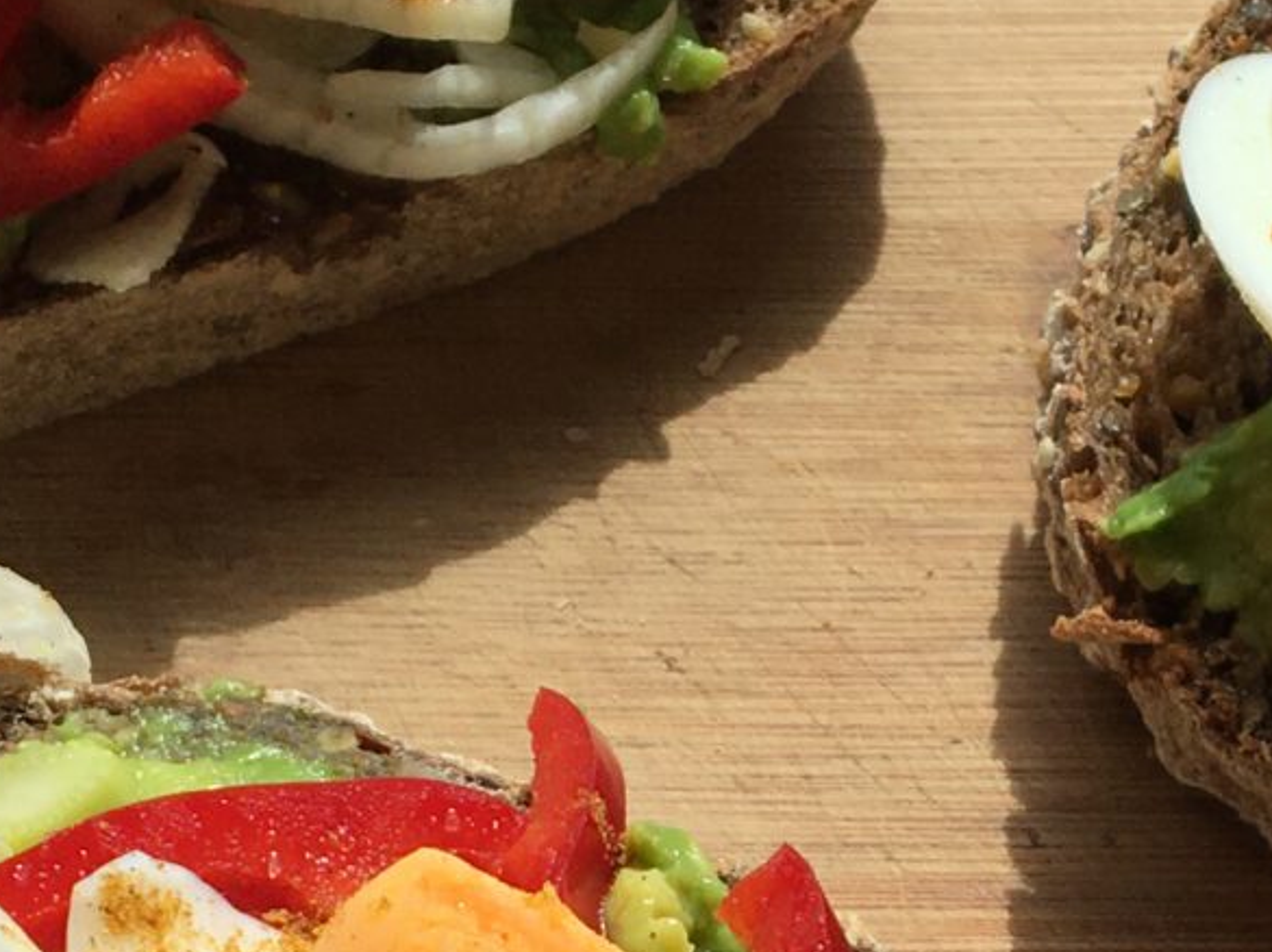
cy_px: 1141
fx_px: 4664
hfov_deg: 15.4
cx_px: 1048
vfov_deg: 11.4
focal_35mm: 127
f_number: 2.2
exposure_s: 1/962
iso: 25
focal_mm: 4.15
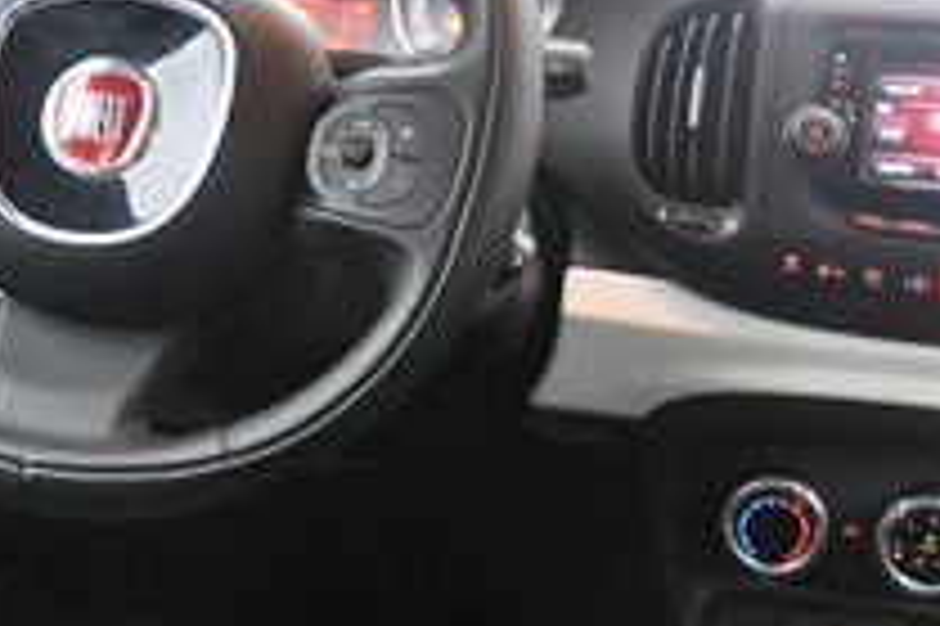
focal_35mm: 75
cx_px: 256
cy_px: 182
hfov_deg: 26.7
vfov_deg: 18.1
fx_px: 1957
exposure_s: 1/30
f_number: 3.5
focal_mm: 20
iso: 2800
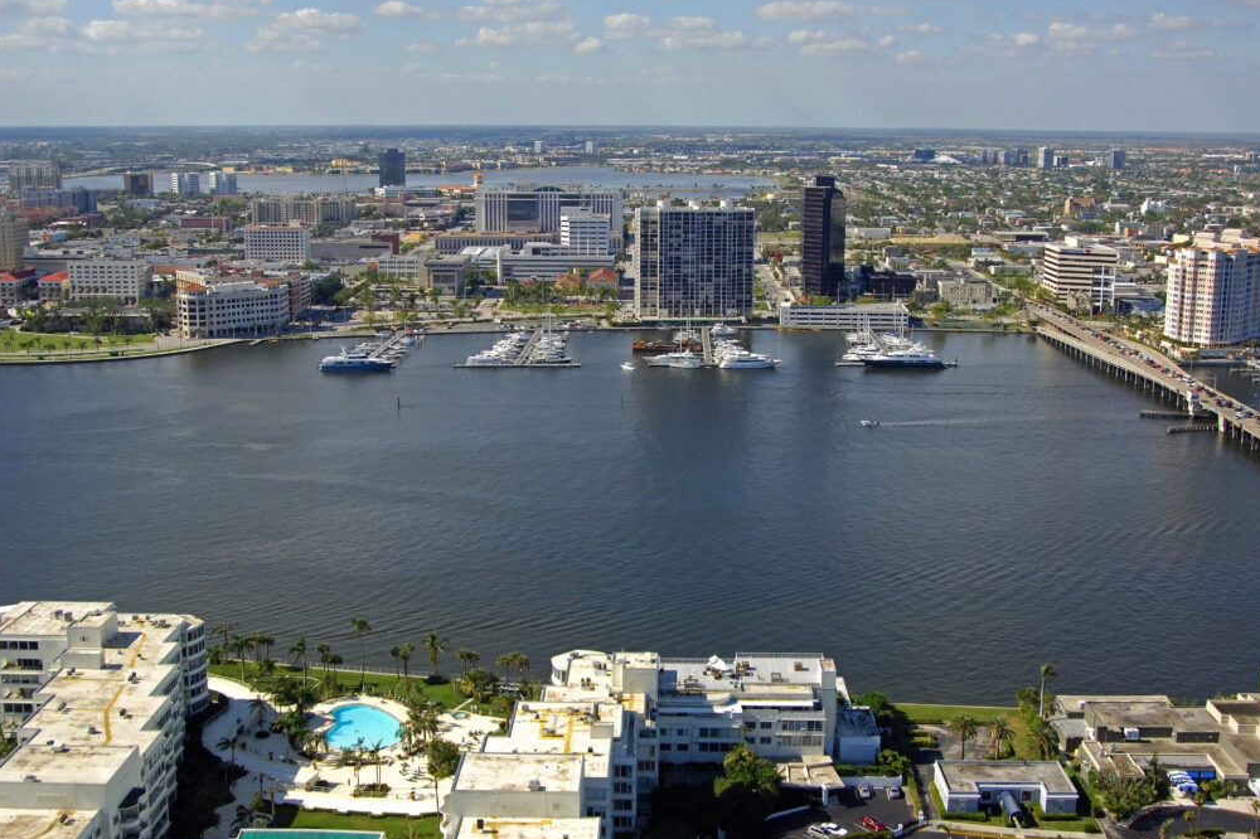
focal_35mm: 45
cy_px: 414
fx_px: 1557
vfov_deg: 30.2
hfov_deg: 44.0
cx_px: 641
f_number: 8
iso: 400
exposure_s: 1/1000
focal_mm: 29
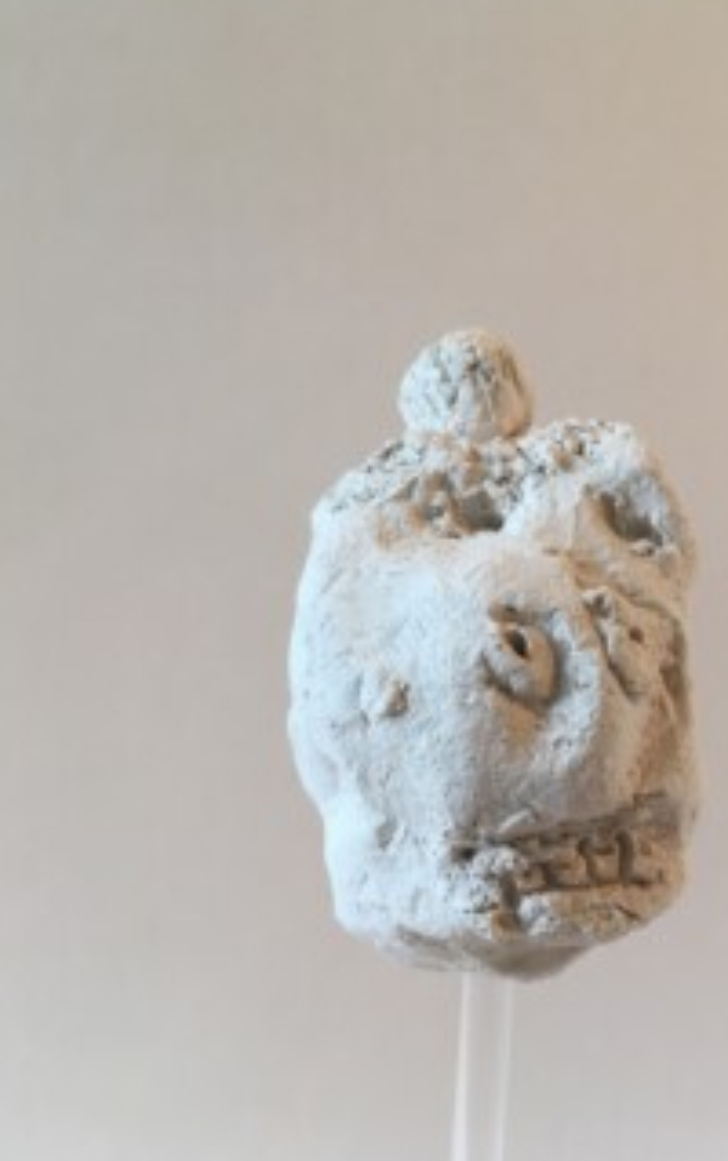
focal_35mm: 34
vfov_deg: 56.6
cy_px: 537
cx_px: 450
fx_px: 1077
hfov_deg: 37.2
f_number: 2.2
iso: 32
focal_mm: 4.15
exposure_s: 1/33
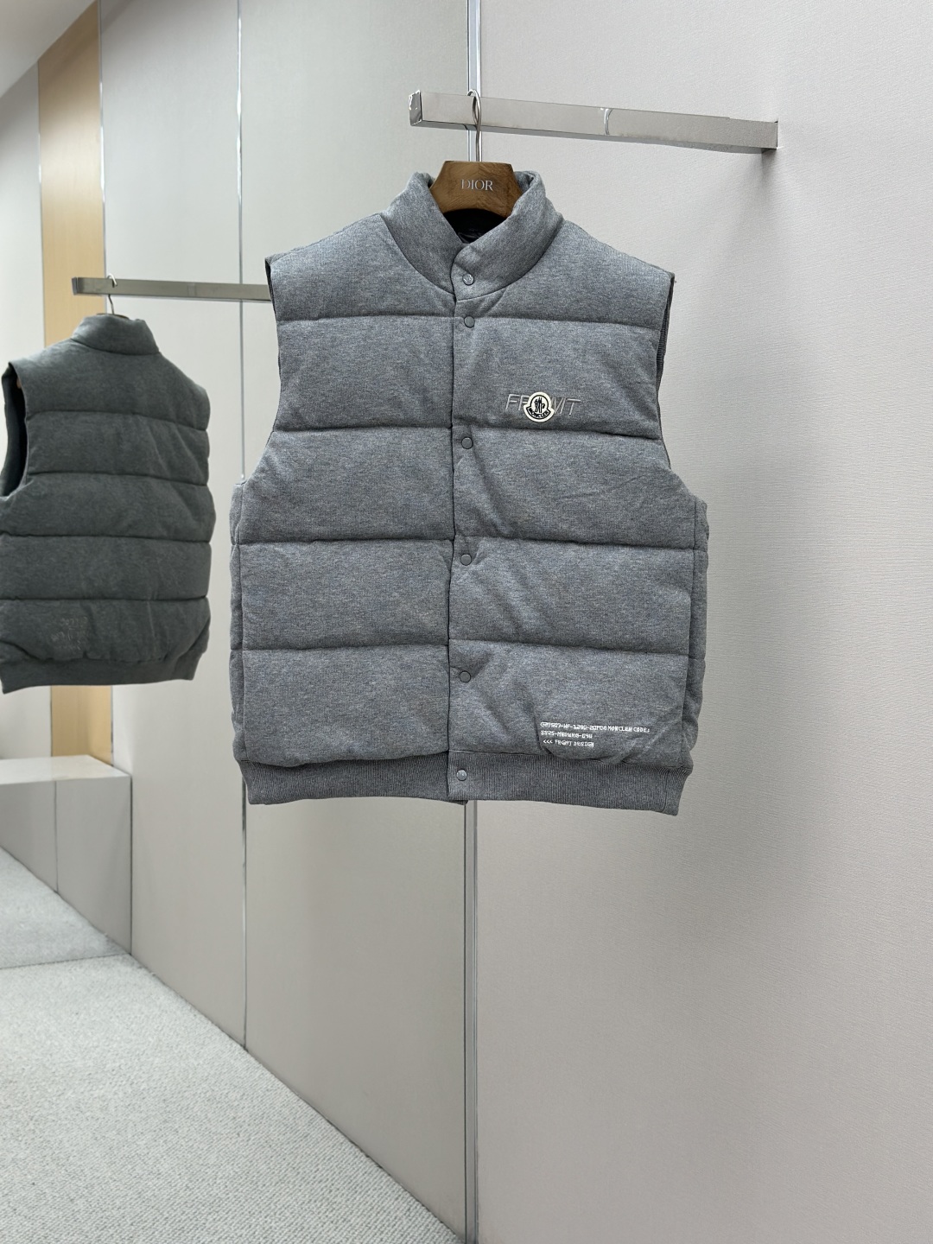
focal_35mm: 48
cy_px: 622
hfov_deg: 30.3
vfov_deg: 39.7
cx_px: 466
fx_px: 1725
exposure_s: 1/294
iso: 80
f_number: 1.78
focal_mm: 6.86
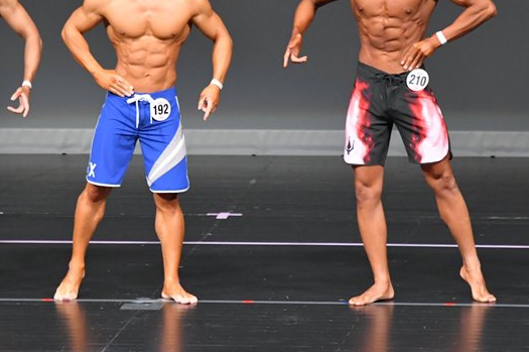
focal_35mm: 421
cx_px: 223
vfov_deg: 3.3
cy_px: 103
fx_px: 6180
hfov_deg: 4.9
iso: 5000
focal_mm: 190
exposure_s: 1/400
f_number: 5.6
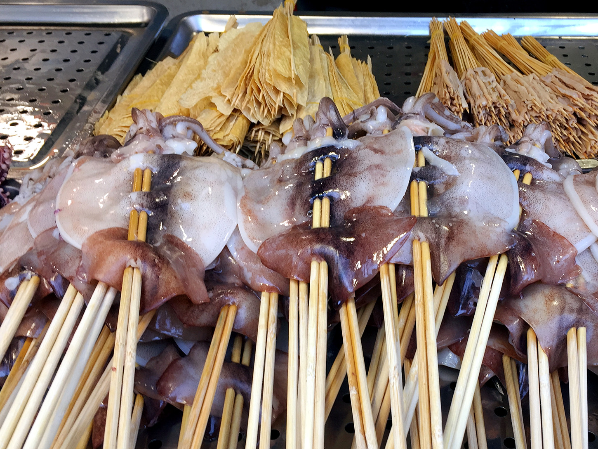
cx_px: 376
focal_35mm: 40
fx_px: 691
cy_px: 297
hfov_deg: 46.4
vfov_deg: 35.6
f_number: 2.2
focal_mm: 4.15
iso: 32
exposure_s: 1/50
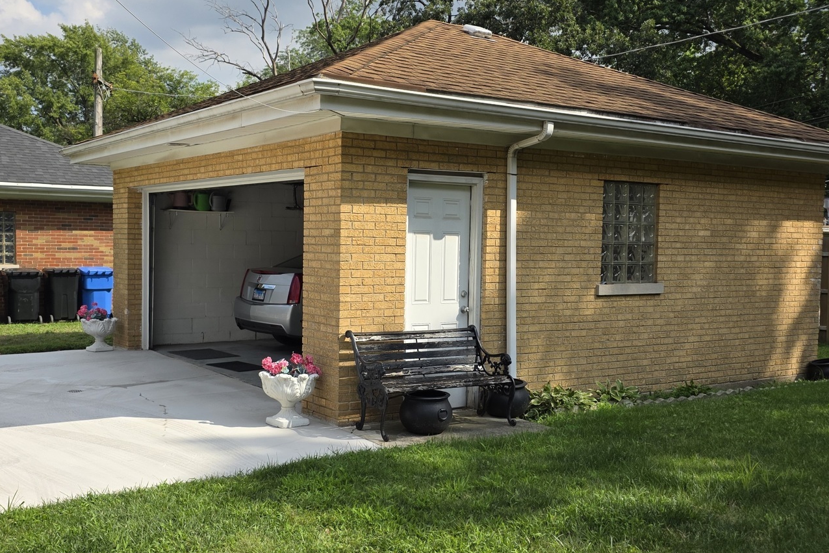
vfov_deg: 47.9
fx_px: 622
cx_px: 391
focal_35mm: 27
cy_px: 255
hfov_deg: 67.3
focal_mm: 6.3
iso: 80
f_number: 1.7
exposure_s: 1/5000
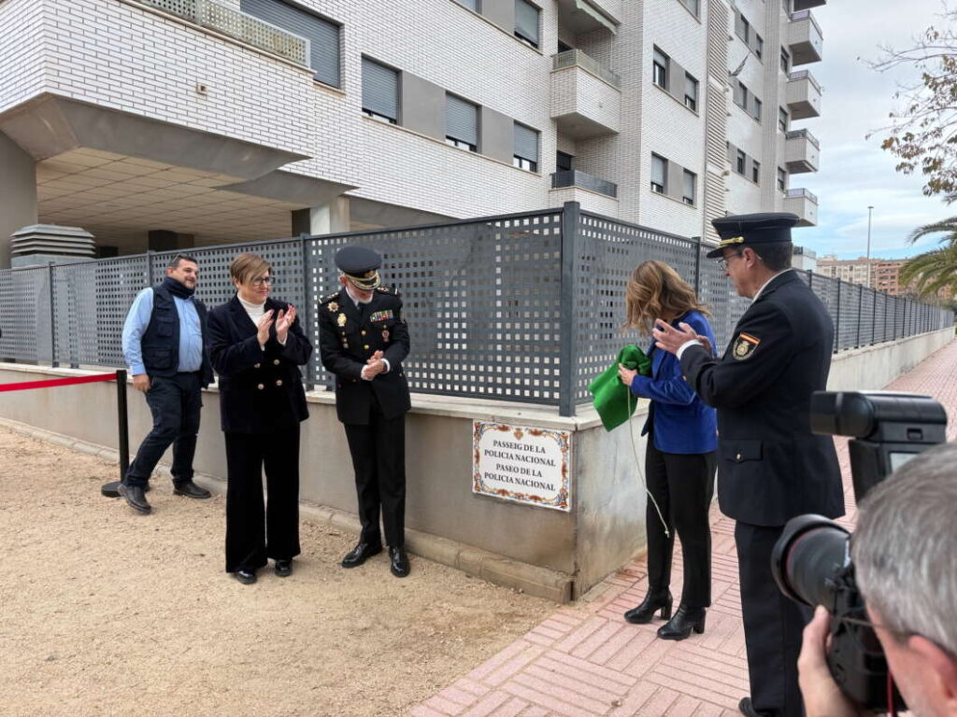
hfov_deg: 71.6
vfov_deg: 56.8
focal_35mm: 24
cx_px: 478
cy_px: 358
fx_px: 664
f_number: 1.78
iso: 80
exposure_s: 1/381
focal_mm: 6.76
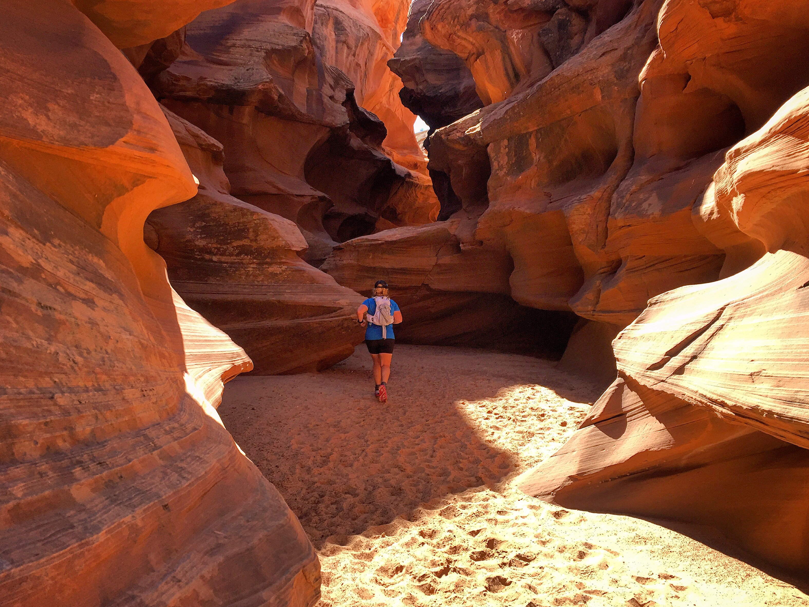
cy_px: 312
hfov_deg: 60.0
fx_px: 701
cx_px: 394
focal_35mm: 30
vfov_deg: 46.8
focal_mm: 4.15
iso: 32
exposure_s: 1/507
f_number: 2.2
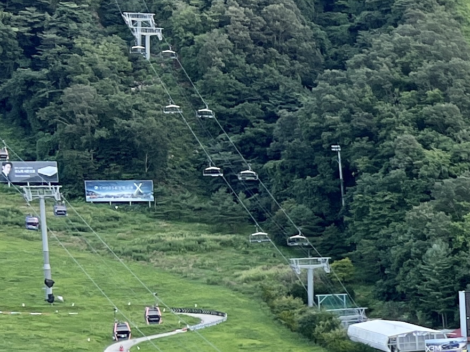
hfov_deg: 13.8
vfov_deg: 12.2
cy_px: 390
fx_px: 1616
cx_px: 969
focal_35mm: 119
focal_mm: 5.7
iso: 50
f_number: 1.5
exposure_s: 1/180
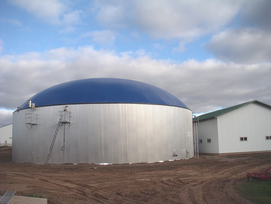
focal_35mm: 37
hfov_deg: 50.1
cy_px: 102
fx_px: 290
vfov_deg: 38.7
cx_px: 136
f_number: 2.8
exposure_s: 1/750
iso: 50
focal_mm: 5.7
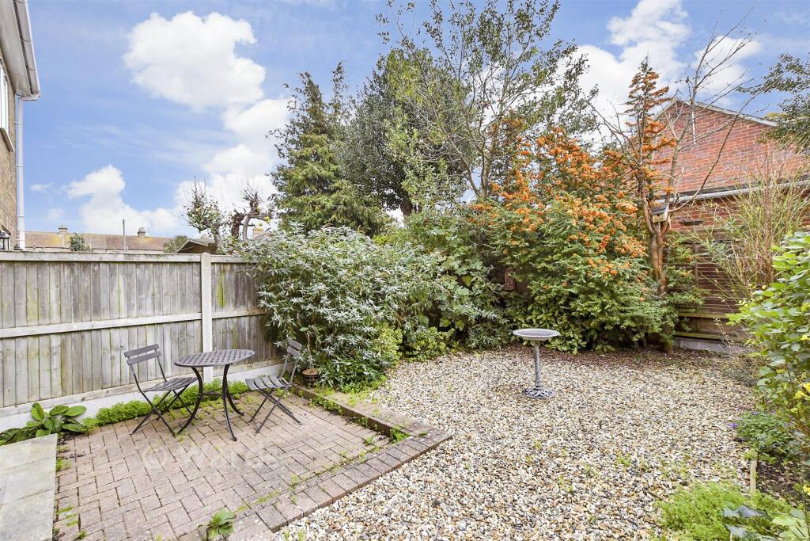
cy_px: 270
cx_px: 405
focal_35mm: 15
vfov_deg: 77.3
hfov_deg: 100.4
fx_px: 338
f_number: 9
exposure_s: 1/400
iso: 2000
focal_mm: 10
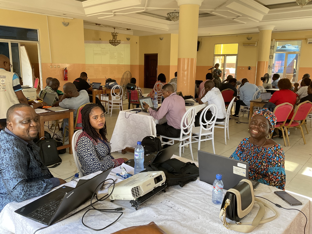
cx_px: 156
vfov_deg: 48.2
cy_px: 117
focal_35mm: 29
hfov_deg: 61.7
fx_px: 261
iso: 64
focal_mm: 3
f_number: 1.8
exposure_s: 1/65
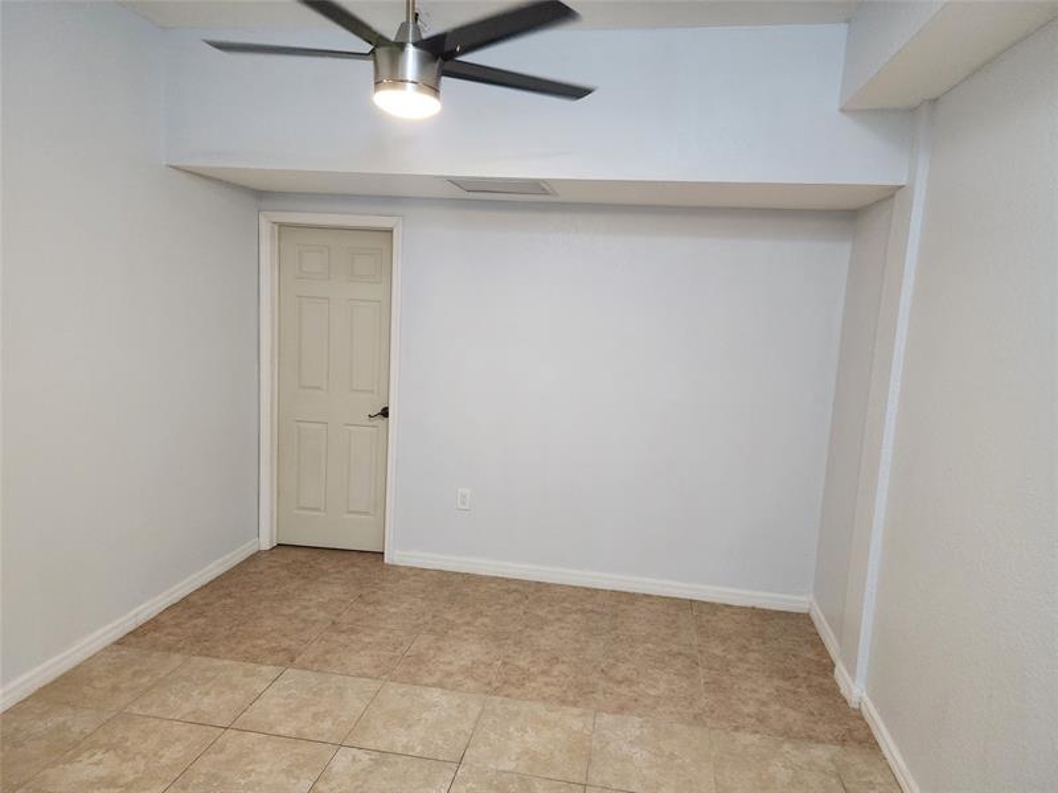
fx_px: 703
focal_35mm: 23
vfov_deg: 58.9
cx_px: 529
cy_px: 396
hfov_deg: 73.9
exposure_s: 1/120
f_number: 1.8
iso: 640
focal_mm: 6.4
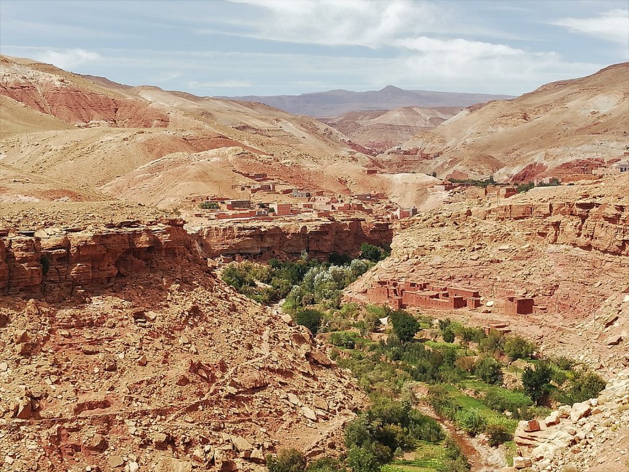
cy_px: 236
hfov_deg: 32.2
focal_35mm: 60
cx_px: 314
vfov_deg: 24.4
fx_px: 1090
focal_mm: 3.81
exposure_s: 1/972
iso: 50
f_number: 2.2
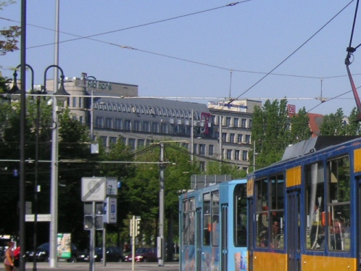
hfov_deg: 12.2
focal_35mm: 159
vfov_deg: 9.3
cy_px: 137
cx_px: 396
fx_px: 1659
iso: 50
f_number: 4
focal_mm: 11
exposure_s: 1/750
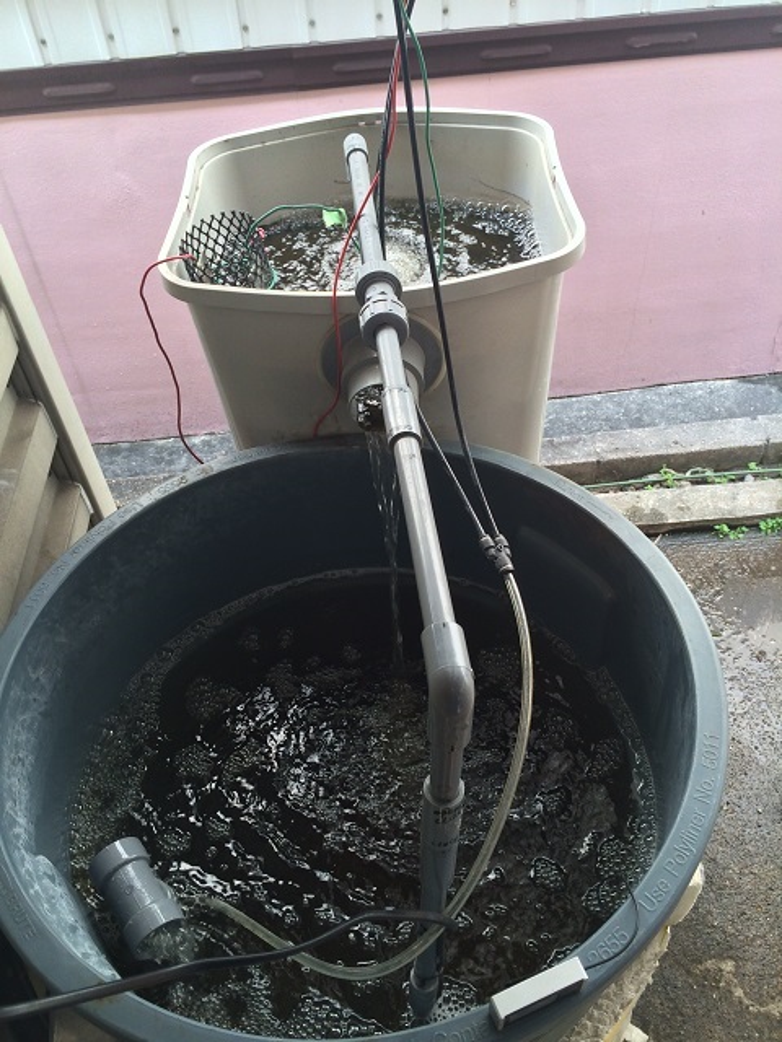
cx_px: 391
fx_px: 874
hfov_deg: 48.2
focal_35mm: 29
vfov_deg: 61.7
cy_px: 521
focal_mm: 4.15
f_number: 2.2
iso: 64
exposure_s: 1/120
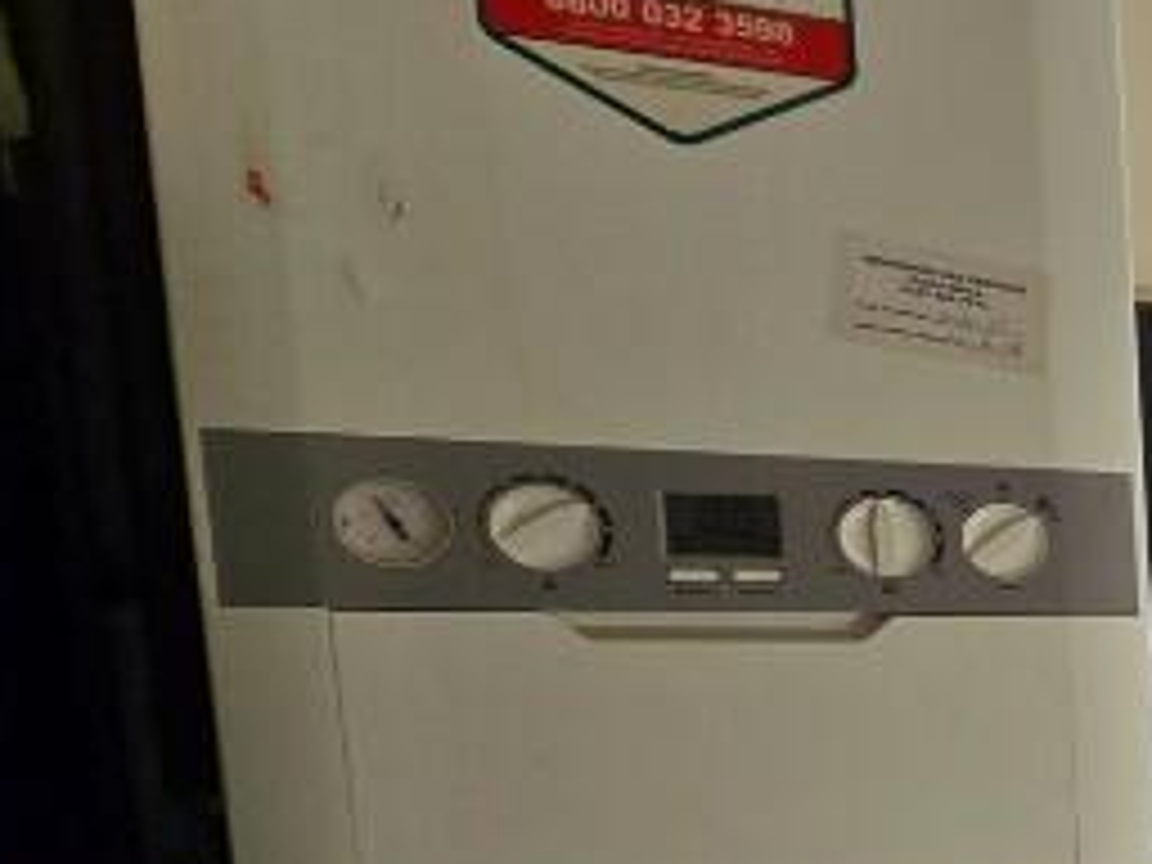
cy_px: 850
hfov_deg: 20.9
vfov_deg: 26.6
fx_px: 1731
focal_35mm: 52
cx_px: 2178
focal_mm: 2.2
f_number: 2.2
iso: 50
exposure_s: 1/147
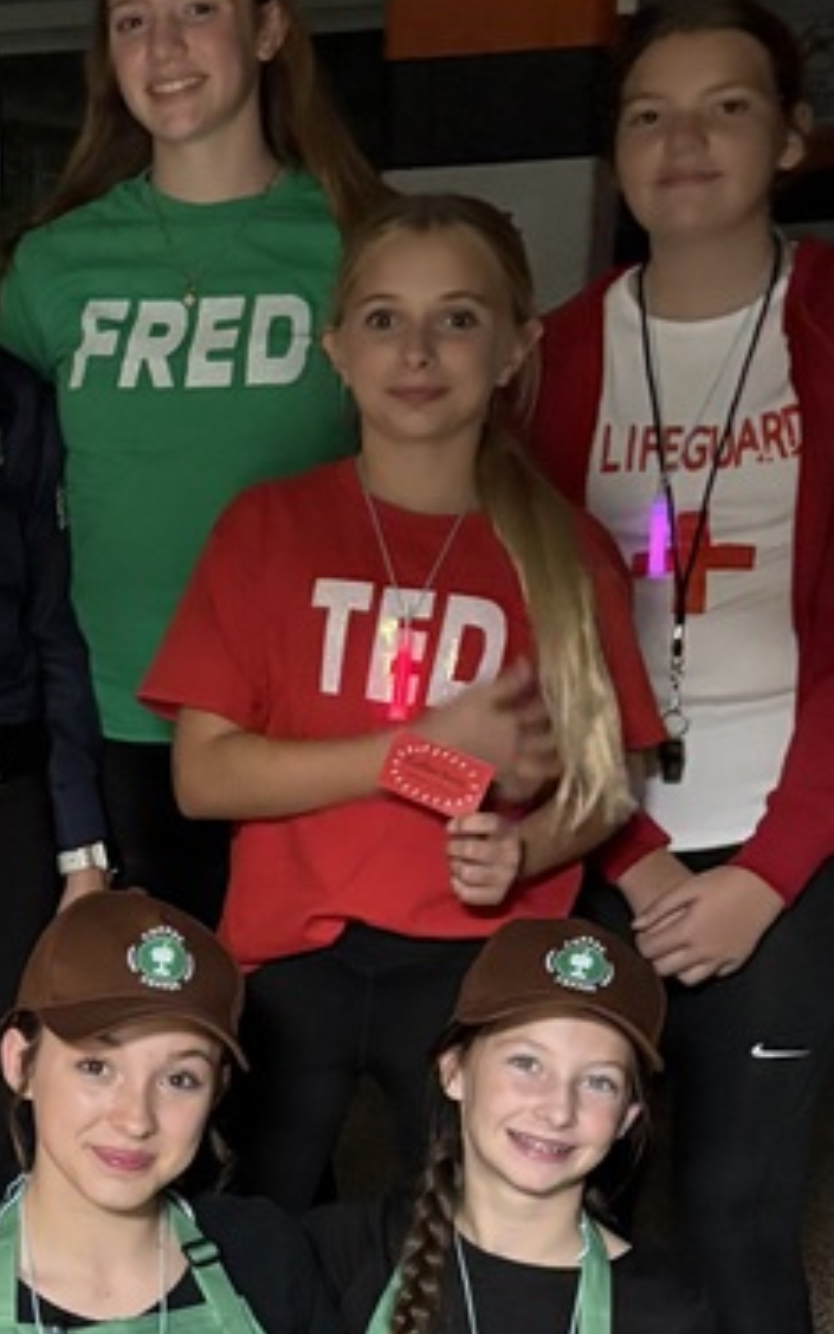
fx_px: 2728
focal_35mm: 75
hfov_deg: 16.2
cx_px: -327
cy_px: 1025
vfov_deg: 27.1
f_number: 1.6
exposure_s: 1/30
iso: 800
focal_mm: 5.96
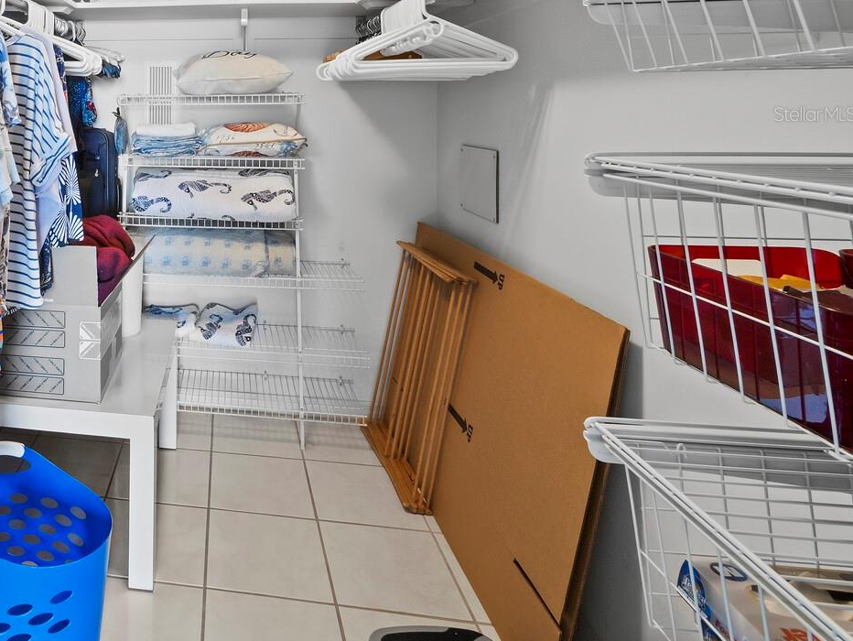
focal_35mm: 24
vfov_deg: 52.6
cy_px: 114
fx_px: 592
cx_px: 129
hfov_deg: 63.0
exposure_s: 1.6
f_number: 11
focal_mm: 7
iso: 400
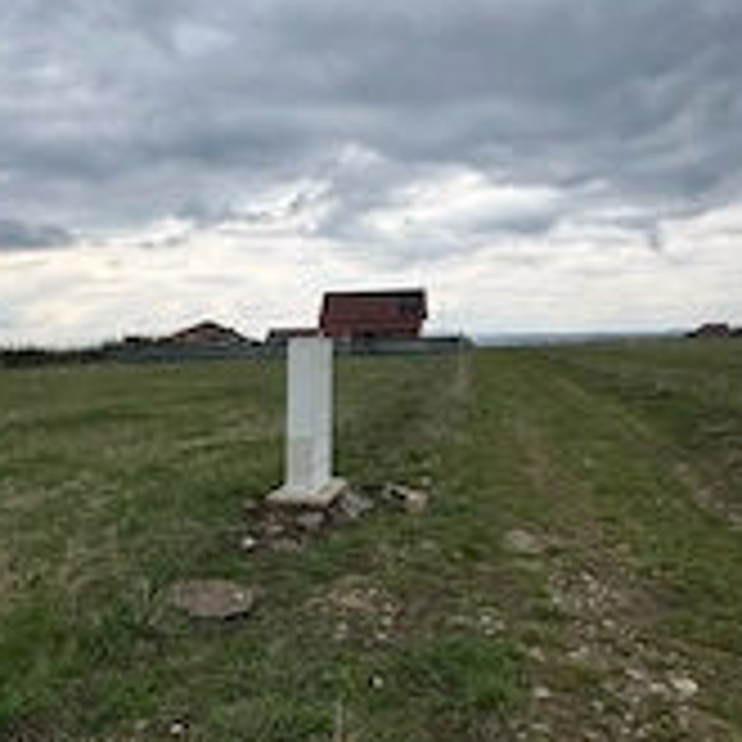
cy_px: 337
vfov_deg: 54.0
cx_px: 288
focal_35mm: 30
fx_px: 728
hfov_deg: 53.6
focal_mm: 2.22
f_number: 2.2
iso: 50
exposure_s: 1/956
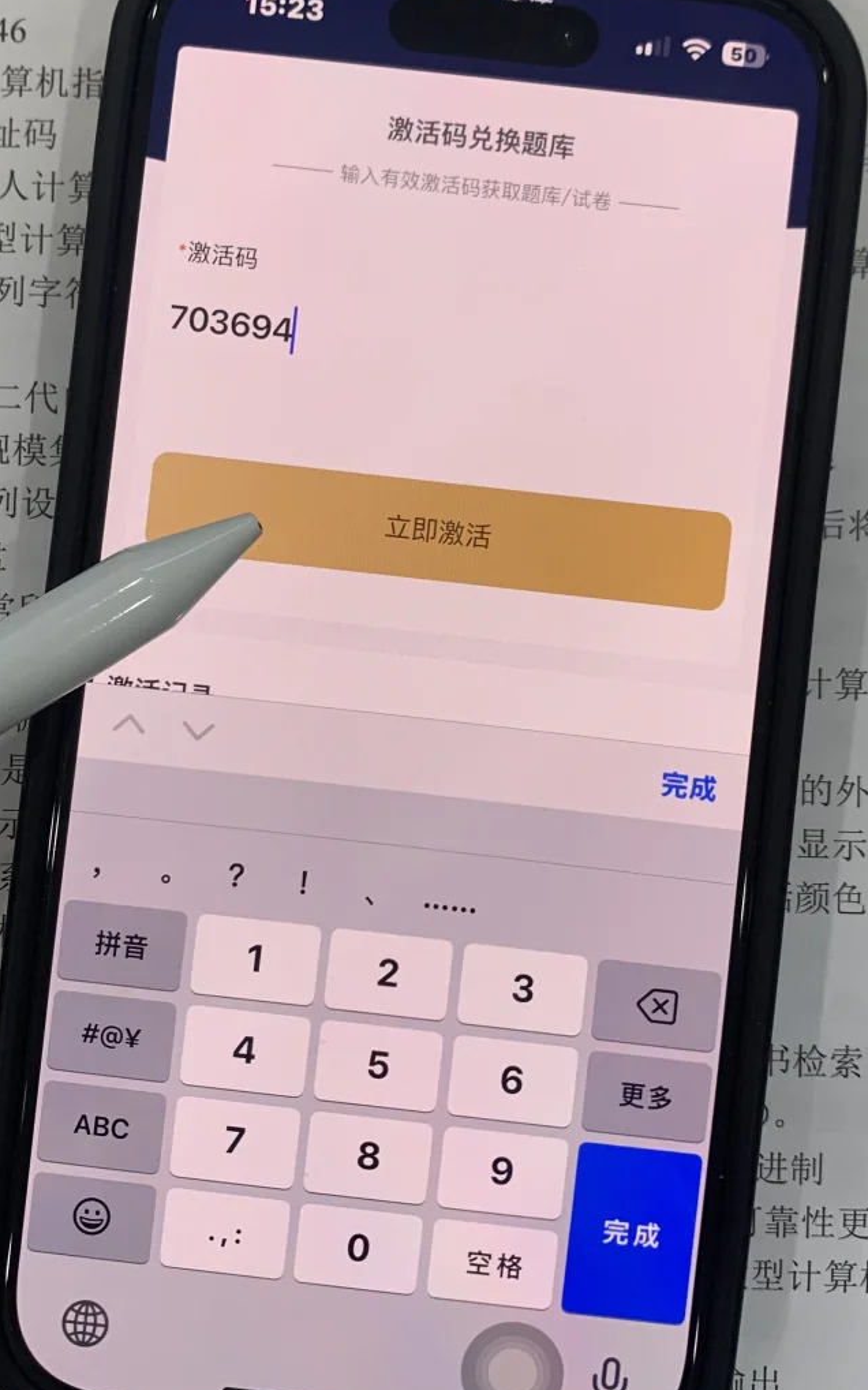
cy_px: 599
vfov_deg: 50.2
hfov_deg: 32.8
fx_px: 1477
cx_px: 450
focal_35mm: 39
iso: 50
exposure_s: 1/100
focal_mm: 4.25
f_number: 1.8
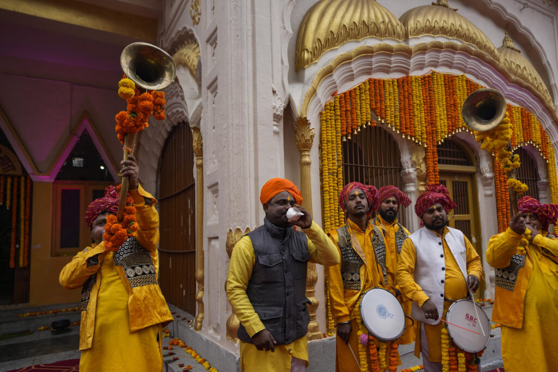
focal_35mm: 27
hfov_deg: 67.2
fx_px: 418
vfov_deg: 47.9
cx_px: 305
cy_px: 170
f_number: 3.2
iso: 400
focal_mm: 23
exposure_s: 1/1250
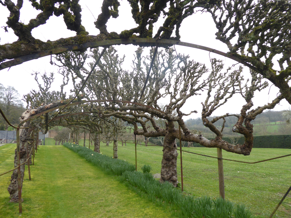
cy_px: 109
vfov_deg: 56.8
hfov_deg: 71.6
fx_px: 202
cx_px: 146
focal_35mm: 24
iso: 100
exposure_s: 1/80
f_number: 3.3
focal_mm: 4.3
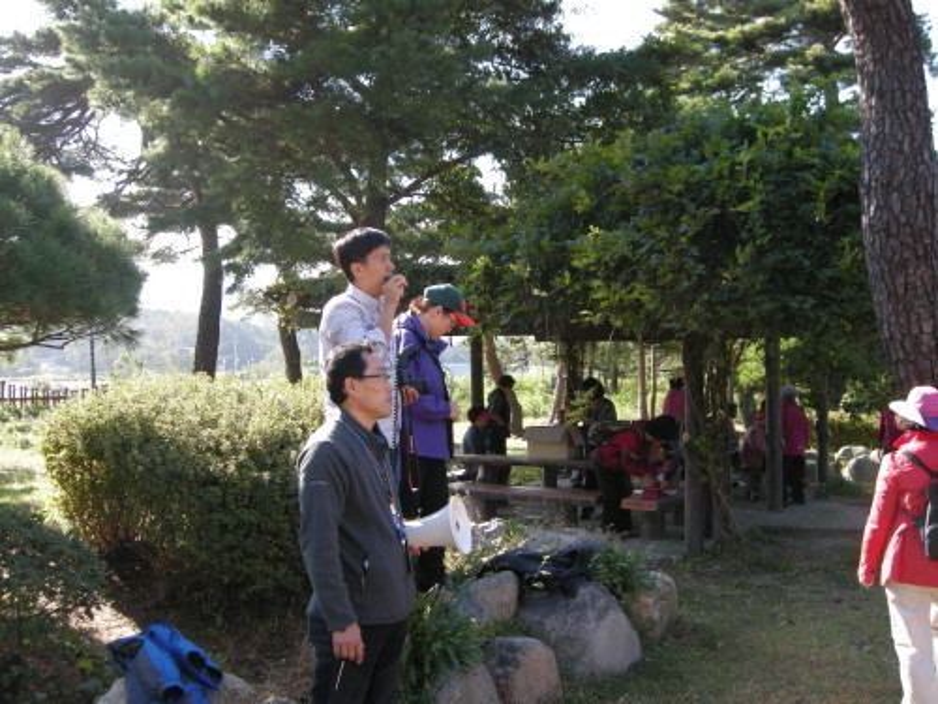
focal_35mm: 35
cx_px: 469
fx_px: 948
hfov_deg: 52.6
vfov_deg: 40.7
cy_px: 352
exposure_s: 1/78.2
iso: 64
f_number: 3.8
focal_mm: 7.5
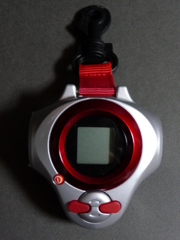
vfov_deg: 39.7
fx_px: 333
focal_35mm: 48
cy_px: 120
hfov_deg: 30.3
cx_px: 90
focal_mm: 8
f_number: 4.2
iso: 400
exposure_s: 1/8
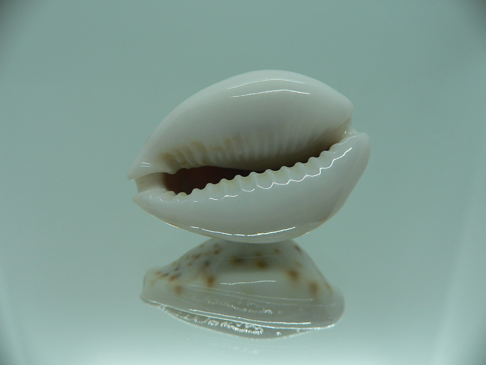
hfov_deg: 52.6
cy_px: 182
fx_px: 491
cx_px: 243
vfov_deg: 40.7
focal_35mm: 35
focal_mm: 4.6
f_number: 2.8
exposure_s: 1/80
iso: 80
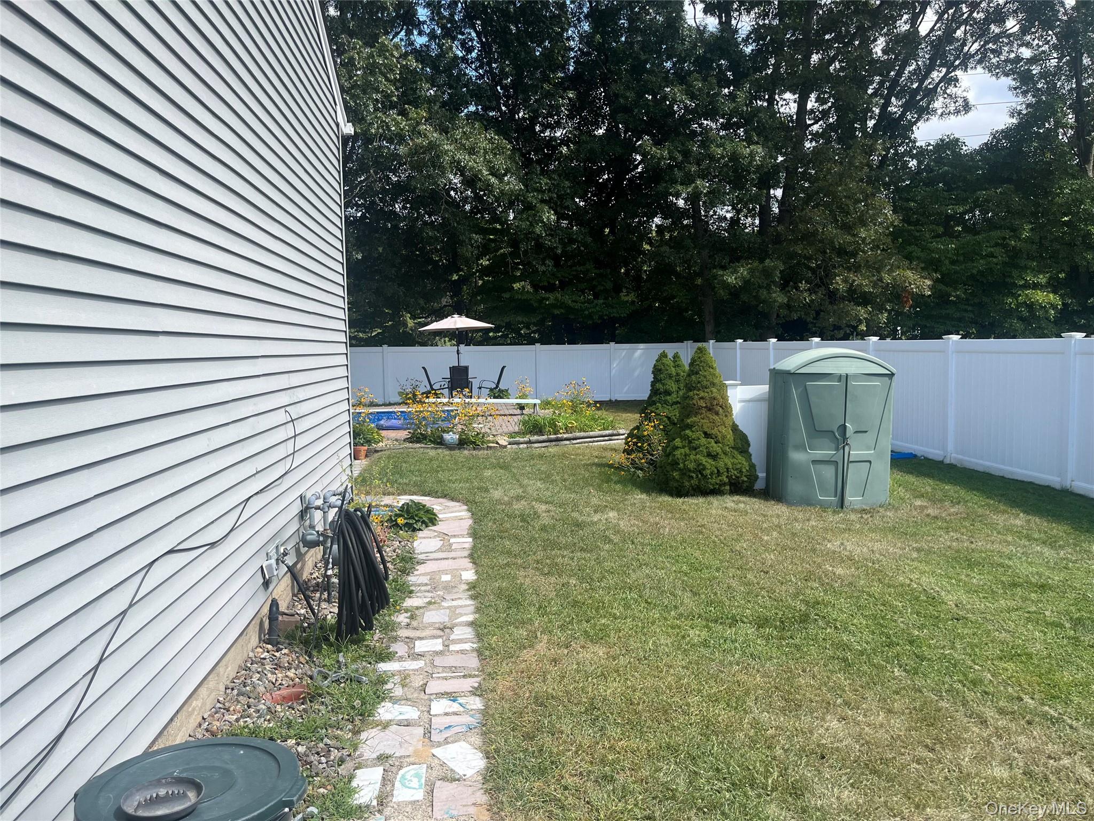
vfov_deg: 53.1
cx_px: 547
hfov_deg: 67.3
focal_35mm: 26
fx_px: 822
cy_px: 410
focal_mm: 5.1
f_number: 1.6
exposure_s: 1/2024
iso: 50
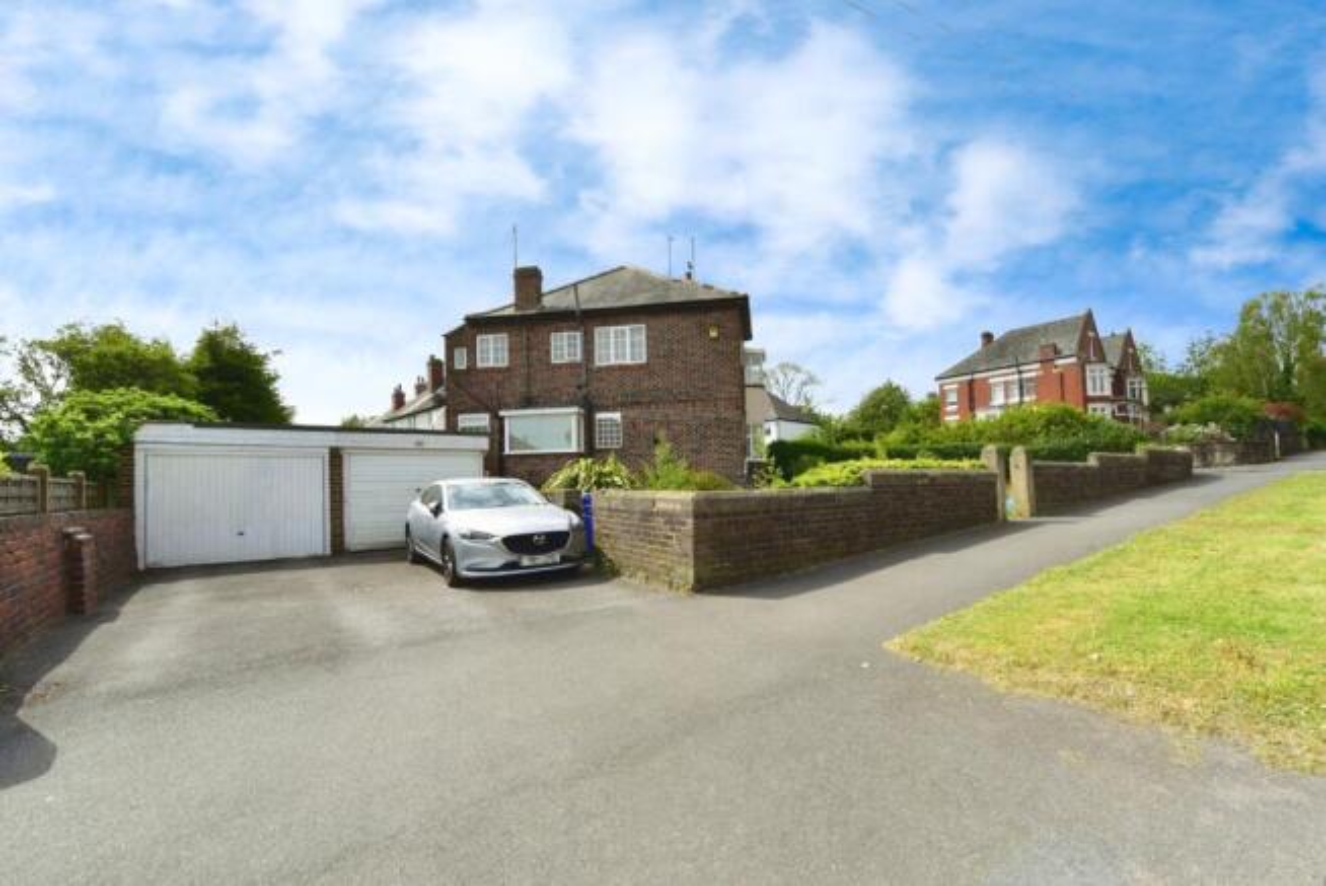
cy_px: 443
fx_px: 516
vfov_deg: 81.3
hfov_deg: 104.2
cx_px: 663
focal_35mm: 14
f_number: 9.5
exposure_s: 1/350
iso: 400
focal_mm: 14
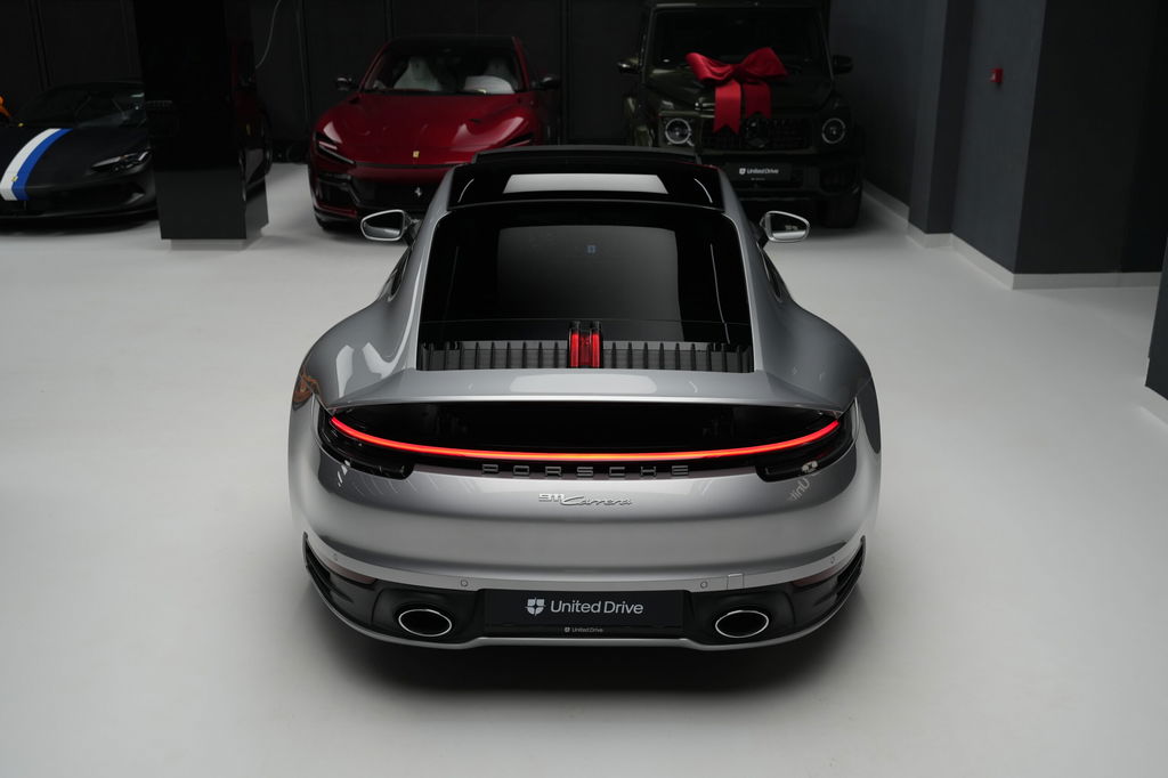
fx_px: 1135
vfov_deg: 37.8
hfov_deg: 54.4
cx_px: 584
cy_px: 389
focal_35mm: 35
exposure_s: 1/40
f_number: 4
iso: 400
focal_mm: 35
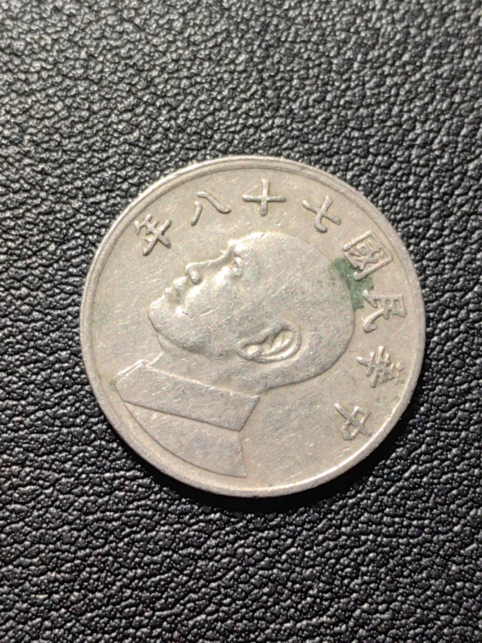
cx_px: 241
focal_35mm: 75
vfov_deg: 26.0
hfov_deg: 19.6
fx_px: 1392
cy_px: 322
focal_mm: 5.75
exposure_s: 1/100
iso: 125
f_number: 2
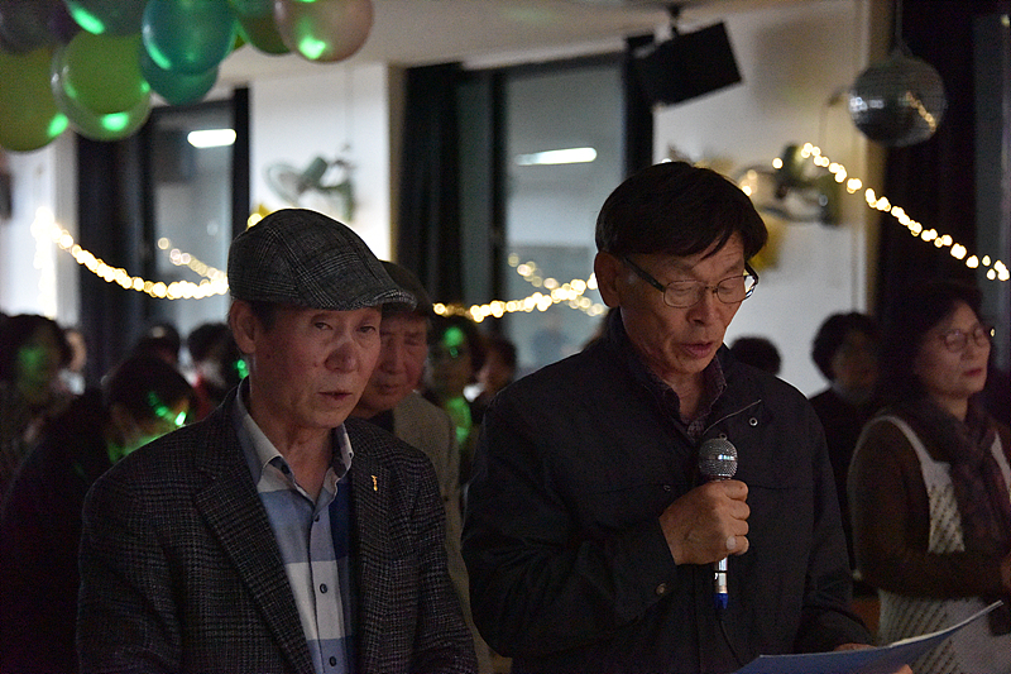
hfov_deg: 18.3
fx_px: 3144
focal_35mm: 112
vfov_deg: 12.2
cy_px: 337
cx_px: 506
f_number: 5.3
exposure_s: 1/125
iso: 12800
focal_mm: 112
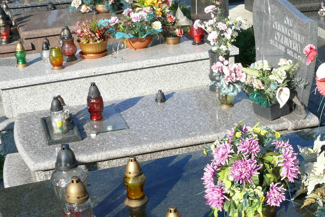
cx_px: 275
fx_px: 614
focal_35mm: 68
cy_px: 146
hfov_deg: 28.8
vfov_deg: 19.9
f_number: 5.6
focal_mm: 7.4
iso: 100
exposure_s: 1/250
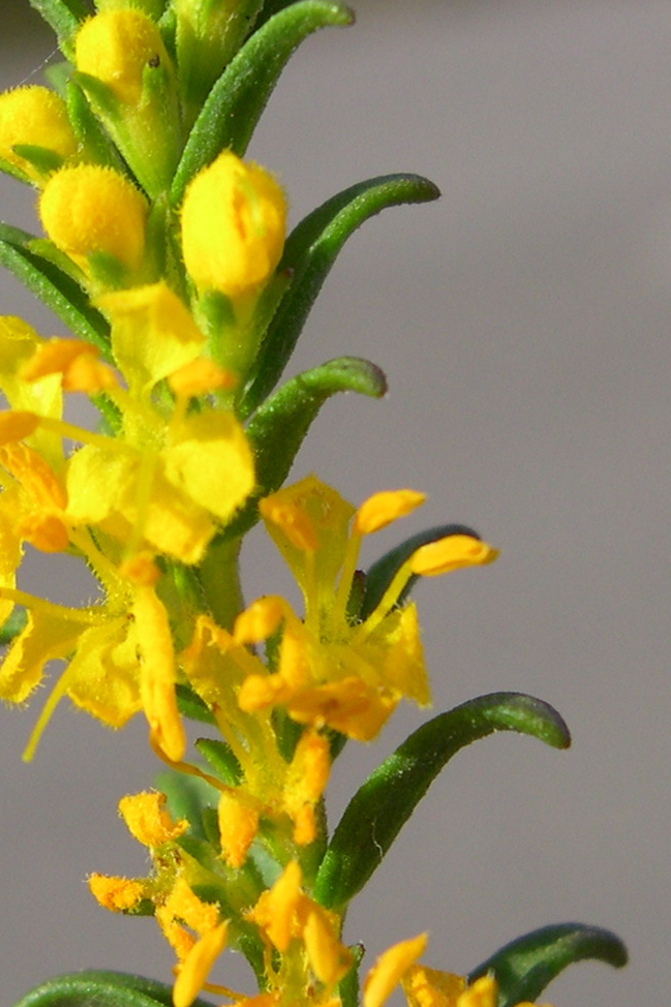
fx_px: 1930
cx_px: 277
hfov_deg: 19.7
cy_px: 568
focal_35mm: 69
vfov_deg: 29.2
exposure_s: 1/160
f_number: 7.6
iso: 100
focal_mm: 8
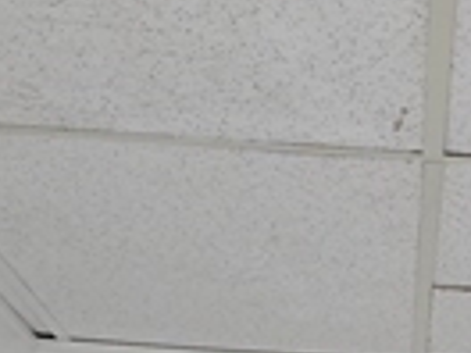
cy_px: 970
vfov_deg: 9.3
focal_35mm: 134
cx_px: 642
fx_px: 1823
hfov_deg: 14.0
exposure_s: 1/120
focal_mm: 6.3
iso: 500
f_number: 1.7
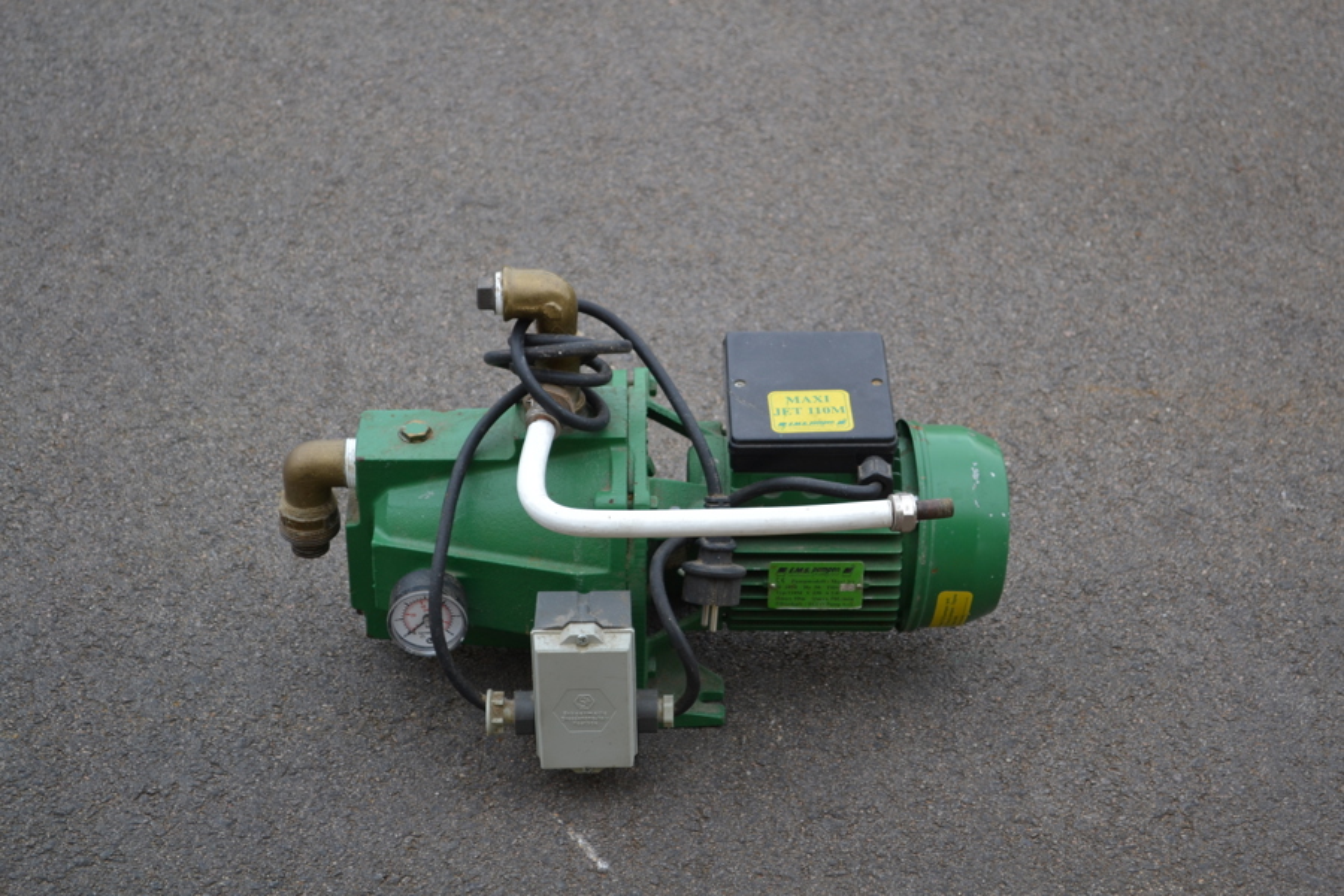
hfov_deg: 24.6
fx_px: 3080
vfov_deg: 16.6
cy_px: 448
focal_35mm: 82
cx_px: 672
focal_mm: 55
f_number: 5.6
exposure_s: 1/125
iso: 160
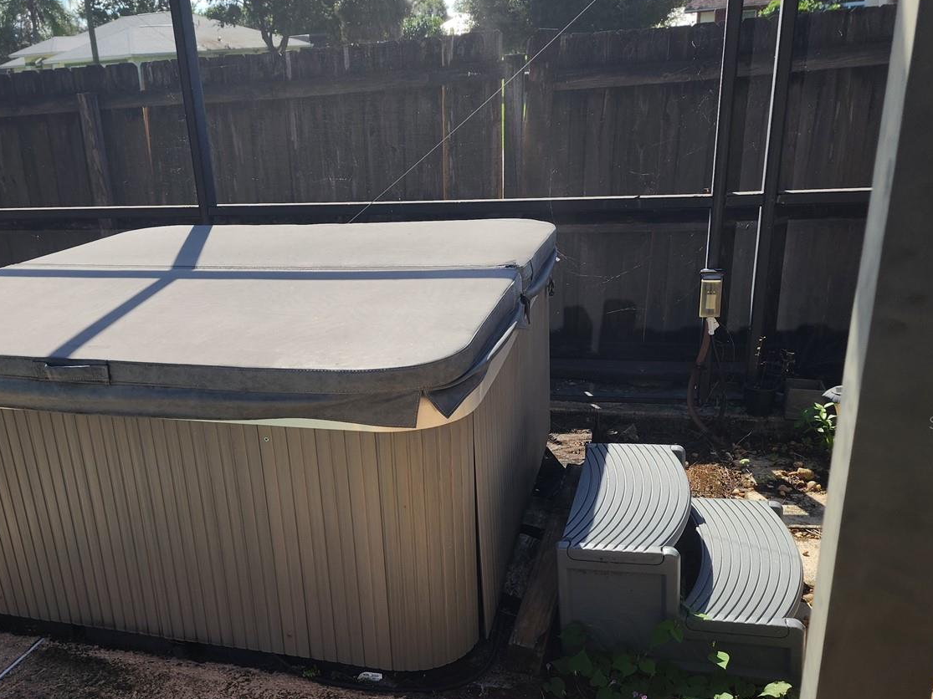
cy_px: 422
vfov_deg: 42.7
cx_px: 339
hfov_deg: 54.6
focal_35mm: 33
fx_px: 889
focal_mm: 6.4
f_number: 1.8
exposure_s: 1/507
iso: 12
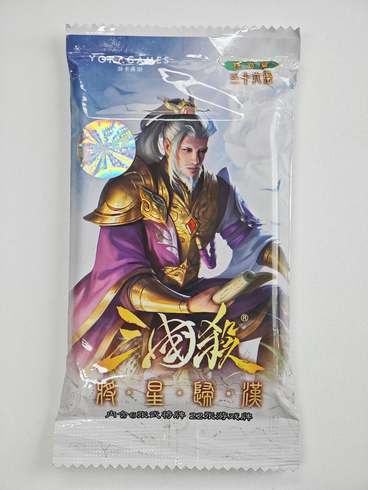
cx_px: 184
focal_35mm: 75
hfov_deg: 19.6
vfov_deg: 26.0
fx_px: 1063
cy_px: 245
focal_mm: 12.28
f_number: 1.8
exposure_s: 1/100
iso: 64
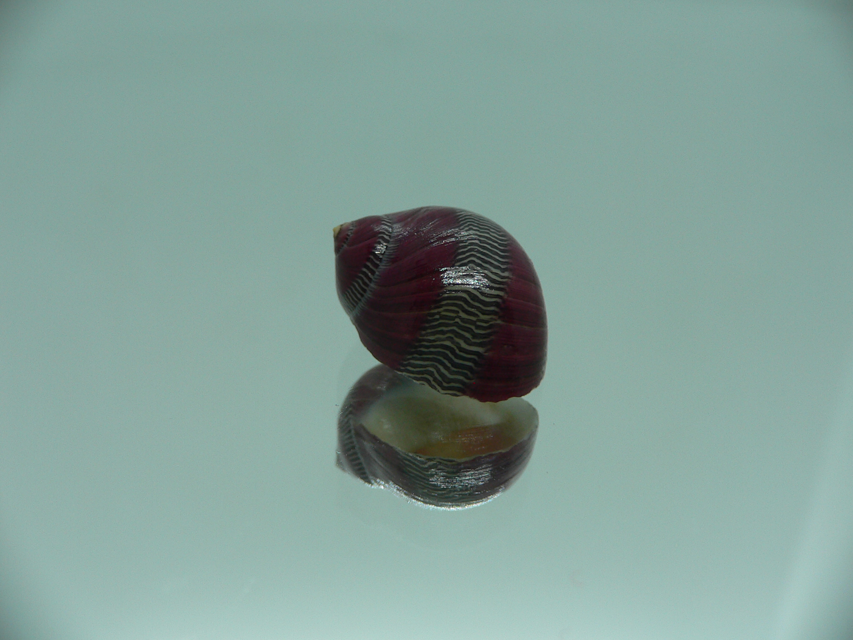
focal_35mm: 35
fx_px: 862
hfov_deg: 52.6
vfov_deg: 40.7
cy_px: 320
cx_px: 426
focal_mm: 4.6
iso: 80
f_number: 2.8
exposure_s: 1/80
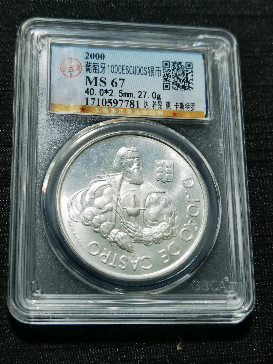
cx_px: 136
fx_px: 599
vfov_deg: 33.8
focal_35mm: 57
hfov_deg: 25.7
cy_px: 182
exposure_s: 1/100
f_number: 1.9
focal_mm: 6.67
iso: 64
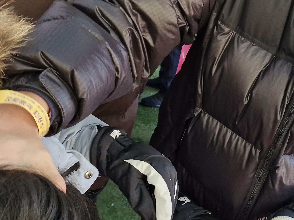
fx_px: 467
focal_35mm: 55
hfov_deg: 34.9
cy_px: 118
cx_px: 161
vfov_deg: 26.6
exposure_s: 1/180
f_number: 1.8
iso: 250
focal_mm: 5.54
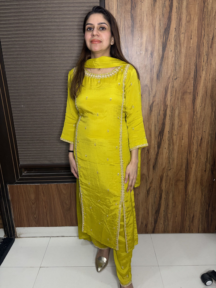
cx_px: 108
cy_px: 144
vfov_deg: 67.3
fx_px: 216
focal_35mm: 26
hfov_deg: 53.1
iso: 160
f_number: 1.6
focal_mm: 5.96
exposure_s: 1/50
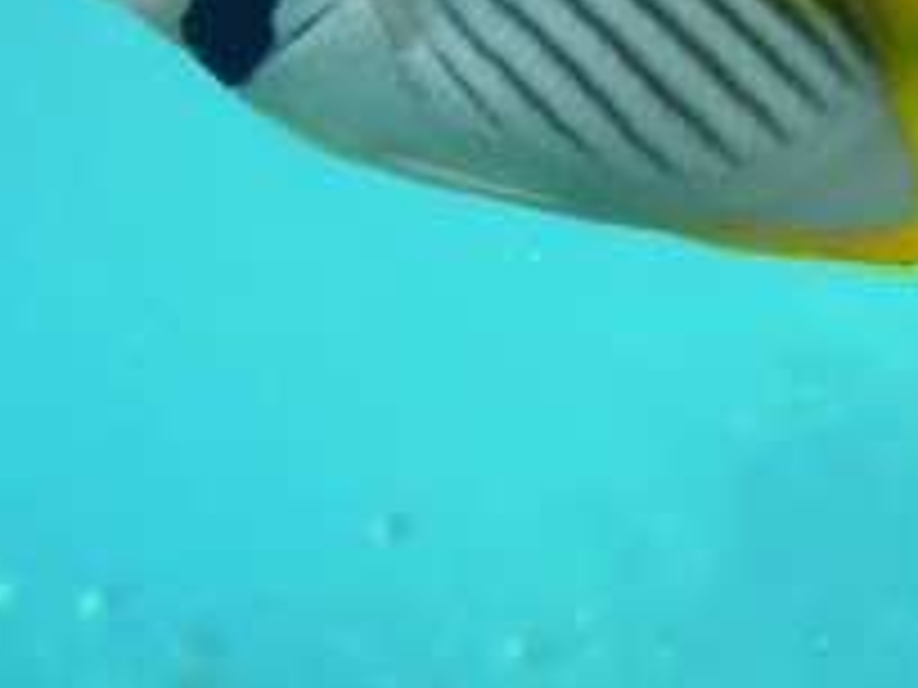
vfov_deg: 13.2
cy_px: 265
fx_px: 2970
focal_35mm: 112
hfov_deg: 17.1
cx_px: 954
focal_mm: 7.8
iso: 79
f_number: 2.8
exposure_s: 1/114
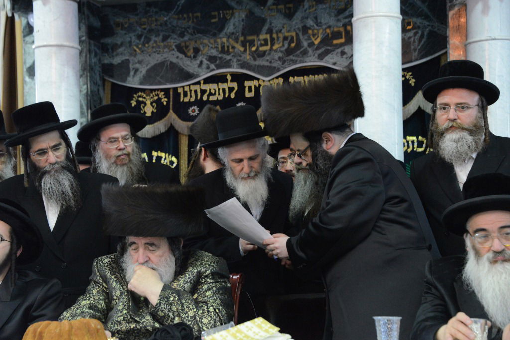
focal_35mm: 85
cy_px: 170
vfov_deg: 16.1
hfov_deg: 23.9
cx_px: 255
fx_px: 1204
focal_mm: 85
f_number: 5
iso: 5000
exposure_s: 1/80
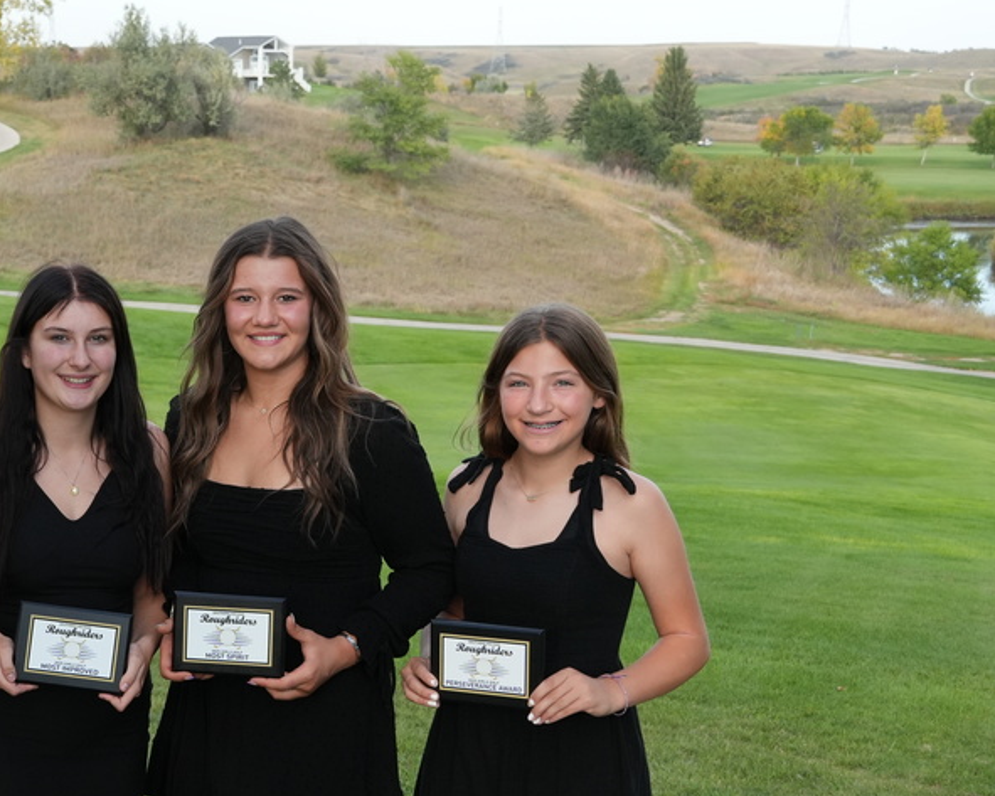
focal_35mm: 66
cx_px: 160
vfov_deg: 23.1
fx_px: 1938
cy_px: 541
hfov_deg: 28.0
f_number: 5.6
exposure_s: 1/640
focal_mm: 27
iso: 640
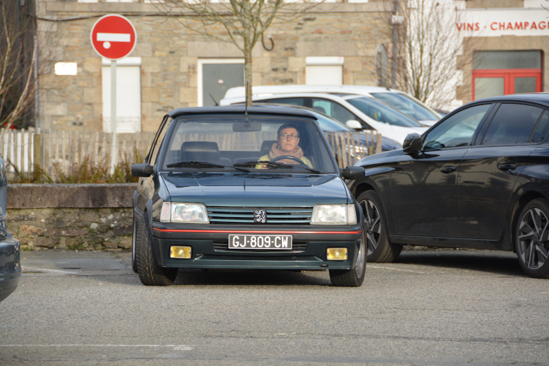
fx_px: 3888
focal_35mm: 255
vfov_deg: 5.4
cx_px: 274
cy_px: 183
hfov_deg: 8.1
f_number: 5.6
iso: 400
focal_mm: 170
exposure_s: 1/500
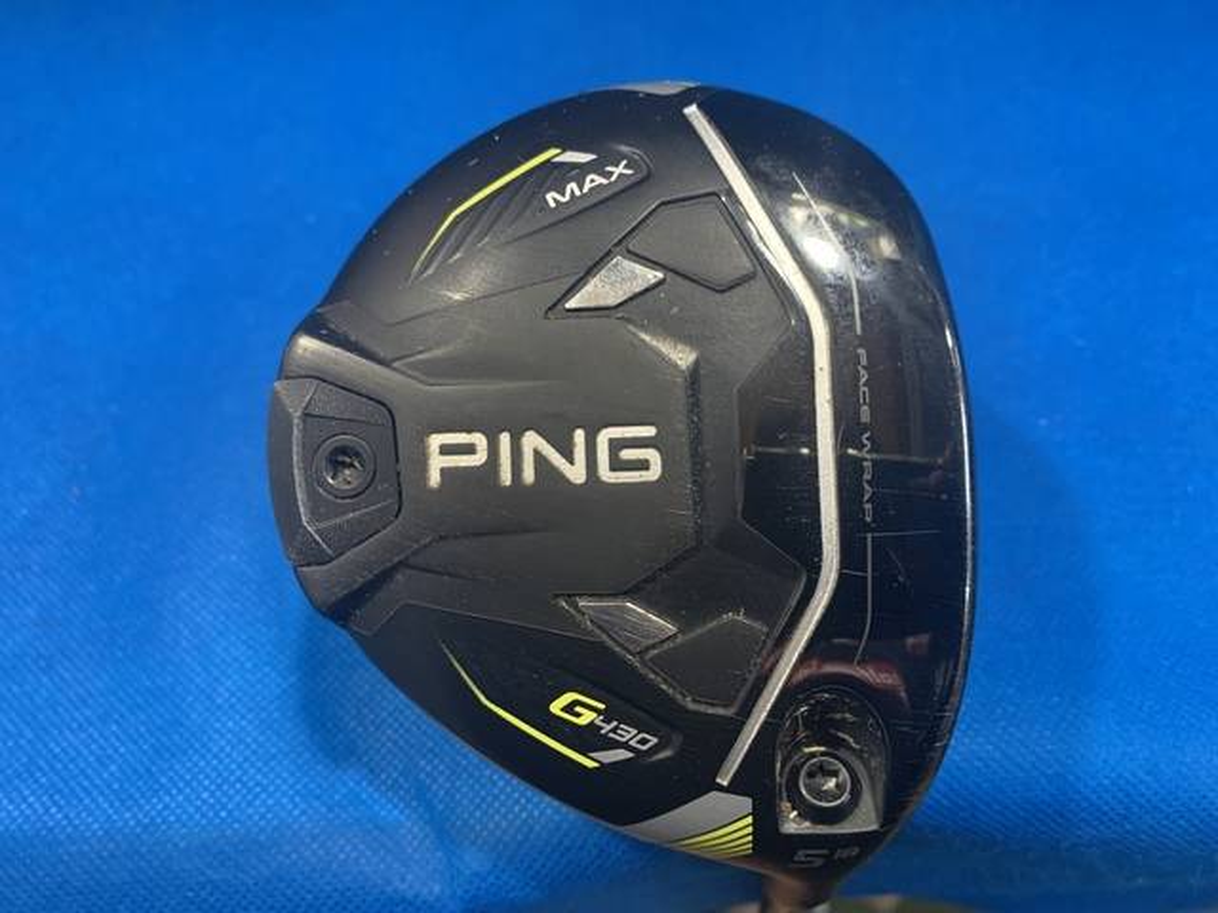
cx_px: 609
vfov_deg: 53.1
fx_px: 915
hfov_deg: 67.3
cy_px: 456
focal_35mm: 26
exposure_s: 1/60
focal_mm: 4.25
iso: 250
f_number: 1.8
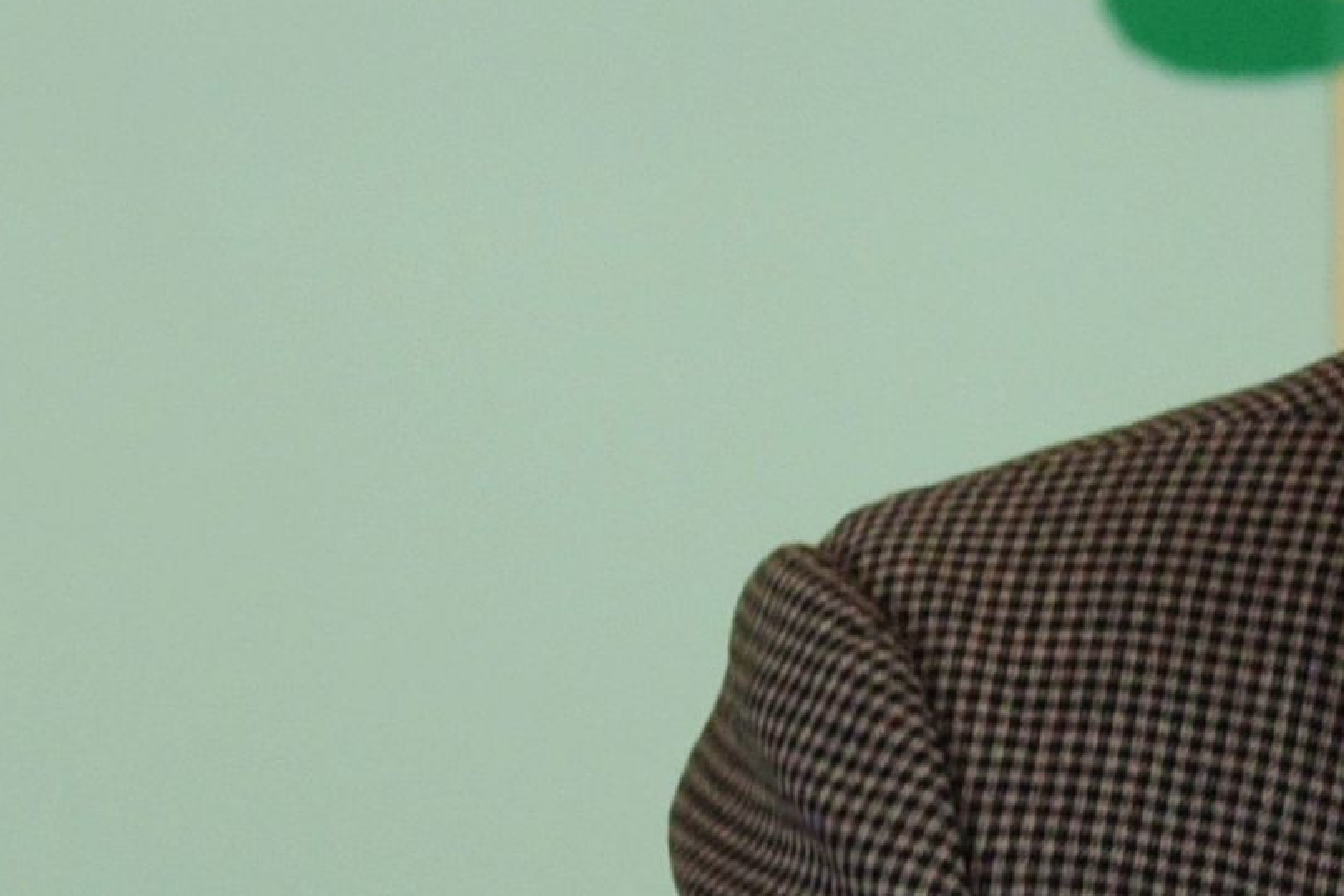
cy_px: 349
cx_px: 2777
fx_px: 25571
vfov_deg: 2.0
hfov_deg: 3.0
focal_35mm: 685
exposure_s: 1/80
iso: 800
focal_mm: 98
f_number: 5.6
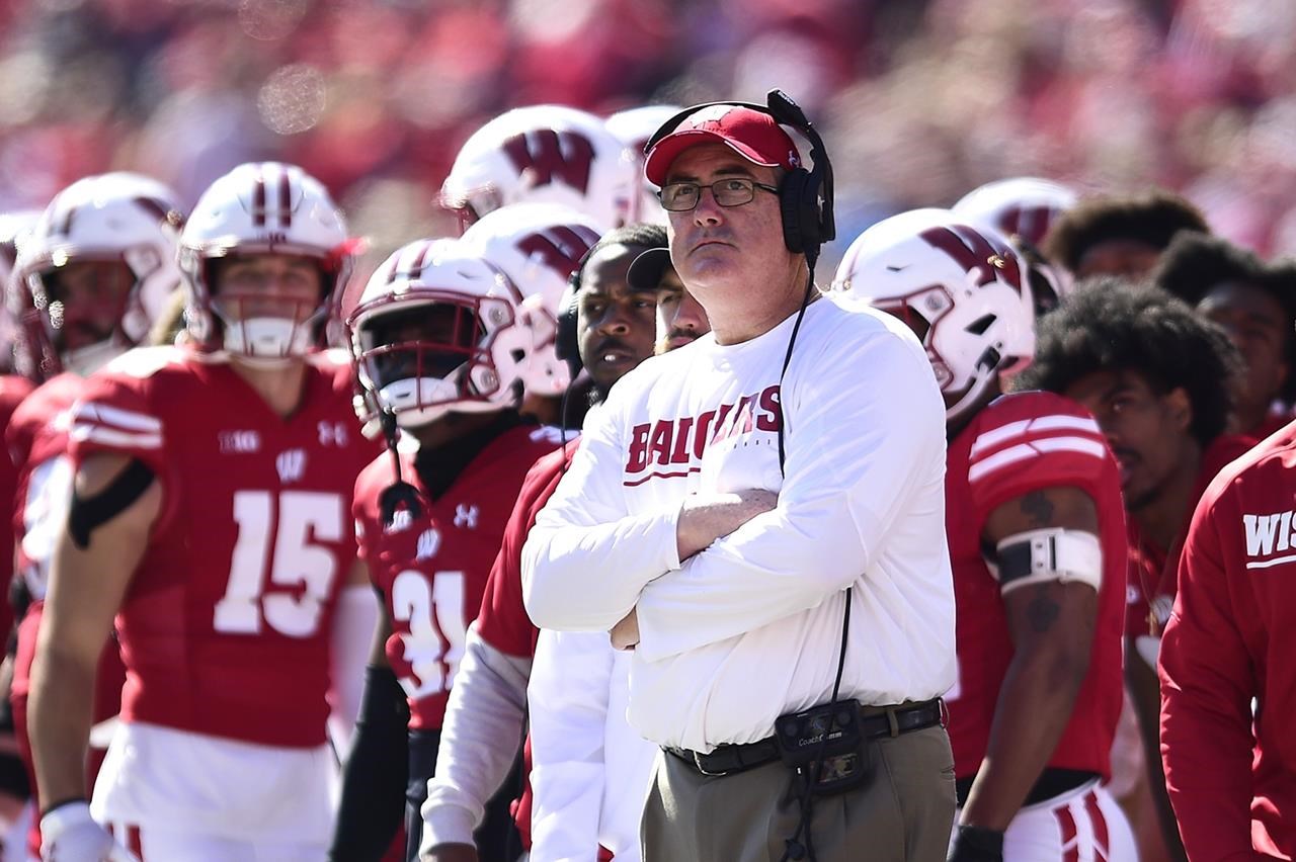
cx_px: 648
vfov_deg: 3.4
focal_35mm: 400
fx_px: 14392
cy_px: 431
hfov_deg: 5.2
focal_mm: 400
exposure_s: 1/2000
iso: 200
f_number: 2.8
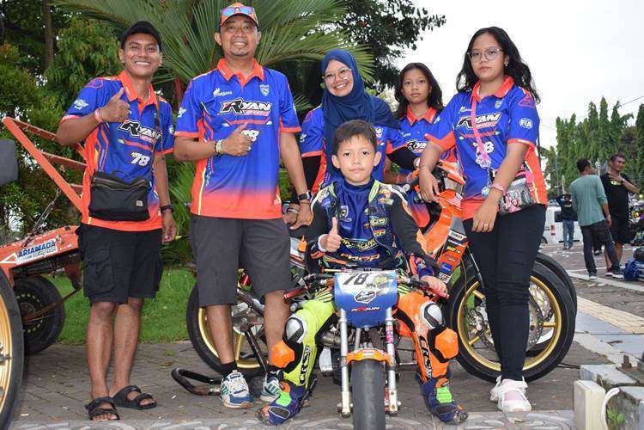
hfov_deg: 45.0
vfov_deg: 30.8
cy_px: 215
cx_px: 322
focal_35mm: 44
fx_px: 778
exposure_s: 1/125
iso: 800
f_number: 5.6
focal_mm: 29
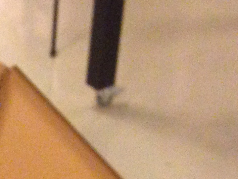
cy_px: 395
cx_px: -164
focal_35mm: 152
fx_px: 1045
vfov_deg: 9.0
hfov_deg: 12.1
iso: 400
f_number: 2.4
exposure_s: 1/17
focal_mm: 4.12
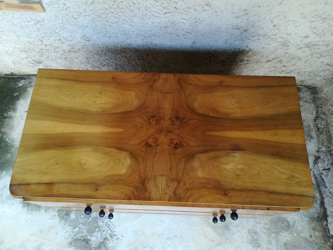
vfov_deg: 53.1
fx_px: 250
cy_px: 125
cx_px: 166
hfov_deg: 67.3
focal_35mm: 26
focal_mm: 3.83
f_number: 2.2
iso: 125
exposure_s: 1/33.3
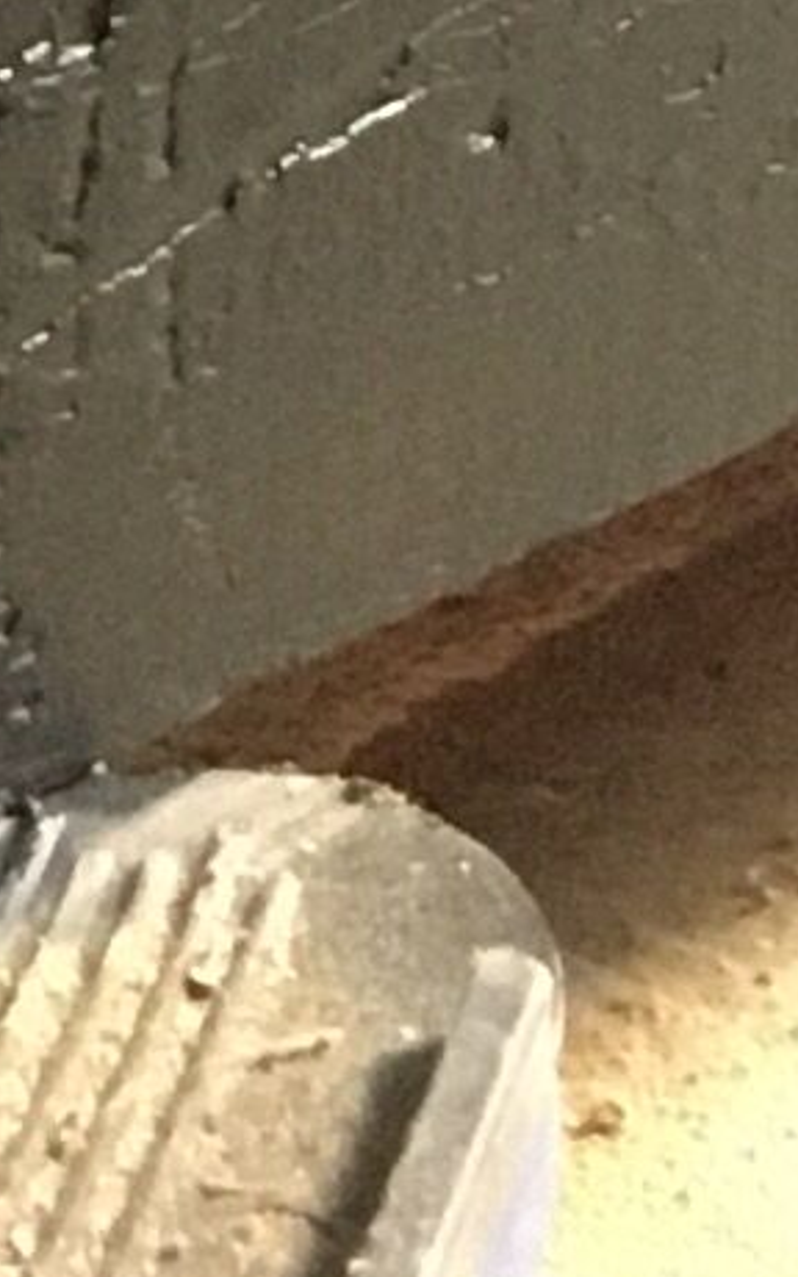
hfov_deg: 4.5
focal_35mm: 269
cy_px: -2604
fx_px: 9363
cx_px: -2172
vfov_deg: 7.0
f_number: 2.2
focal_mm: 4.15
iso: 200
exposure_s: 1/25
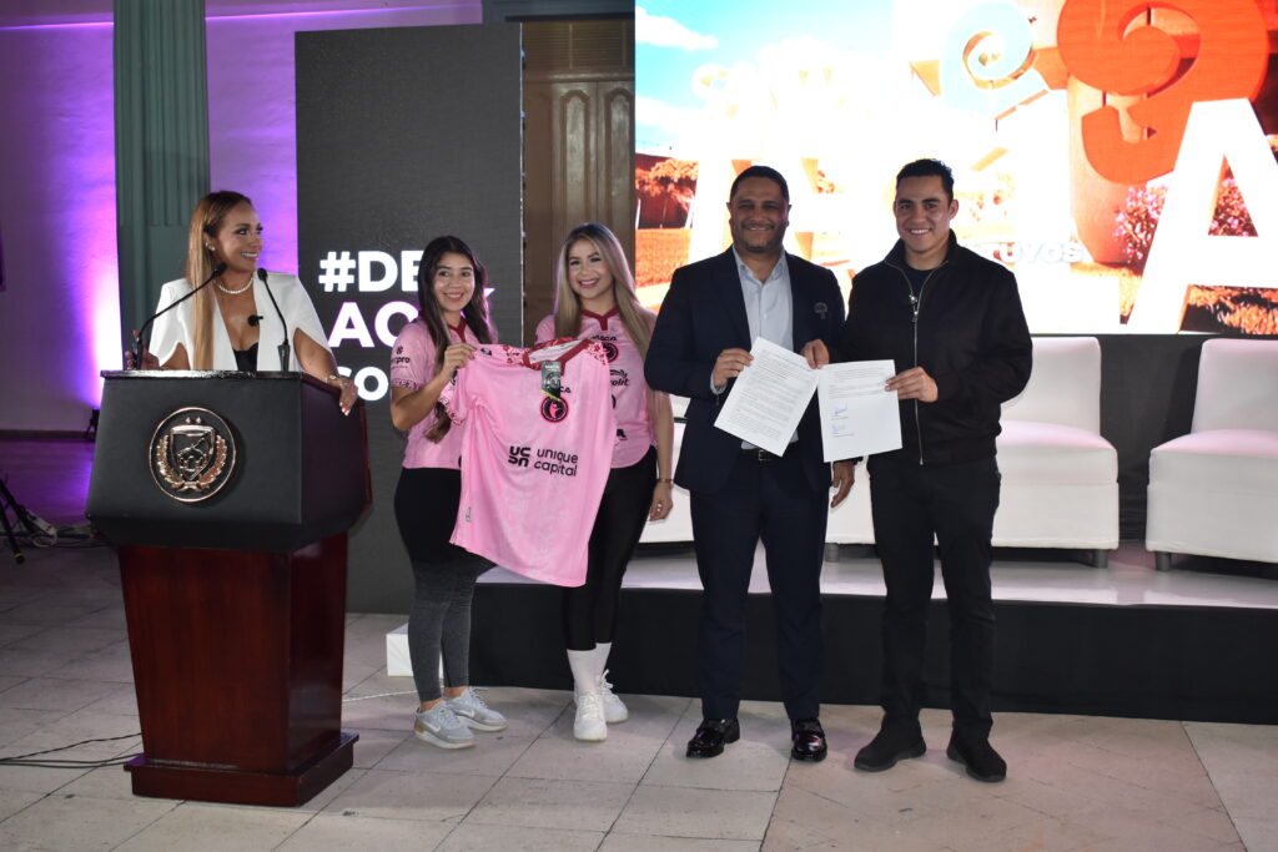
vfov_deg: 30.9
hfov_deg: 45.0
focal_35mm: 44
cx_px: 639
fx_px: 1544
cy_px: 426
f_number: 4.5
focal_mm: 29
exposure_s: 1/80
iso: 800
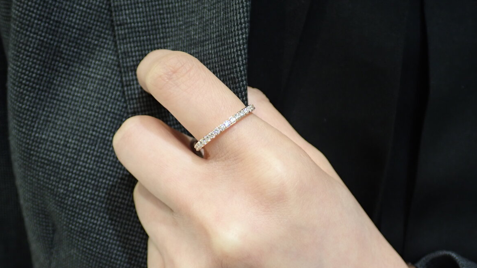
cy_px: 143
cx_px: 234
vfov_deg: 24.4
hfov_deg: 42.1
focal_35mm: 49
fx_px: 620
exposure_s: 1/40
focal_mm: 7.84
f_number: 2.9
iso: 250
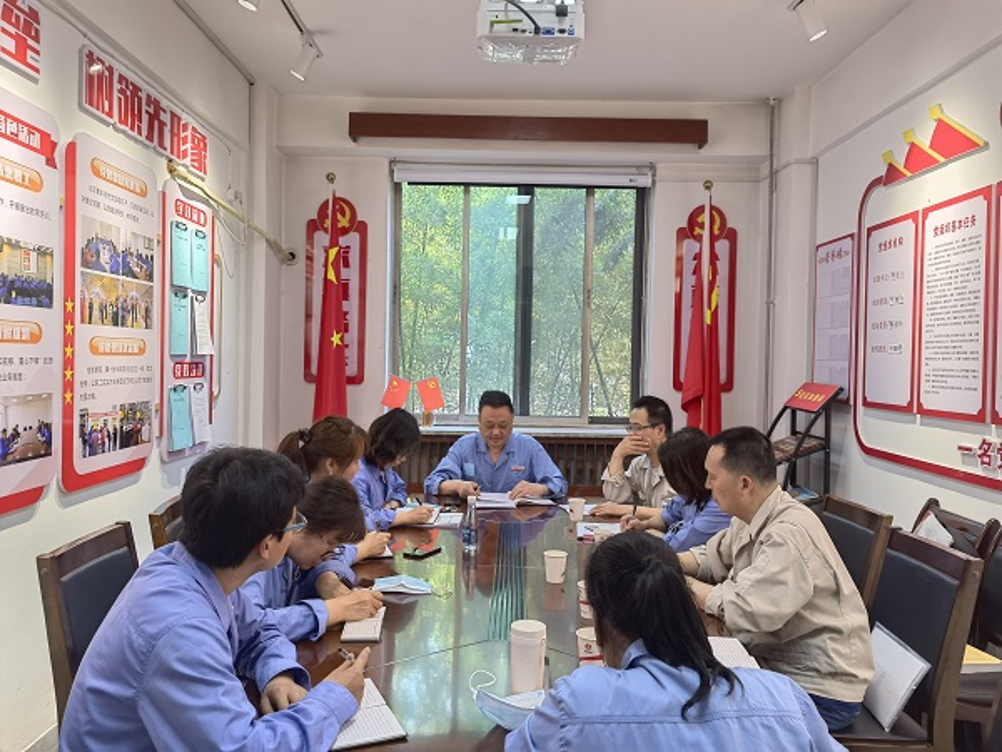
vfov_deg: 51.4
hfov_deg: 65.3
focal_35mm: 27
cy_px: 376
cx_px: 501
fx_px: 782
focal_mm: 5.54
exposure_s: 1/300
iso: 200
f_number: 1.8
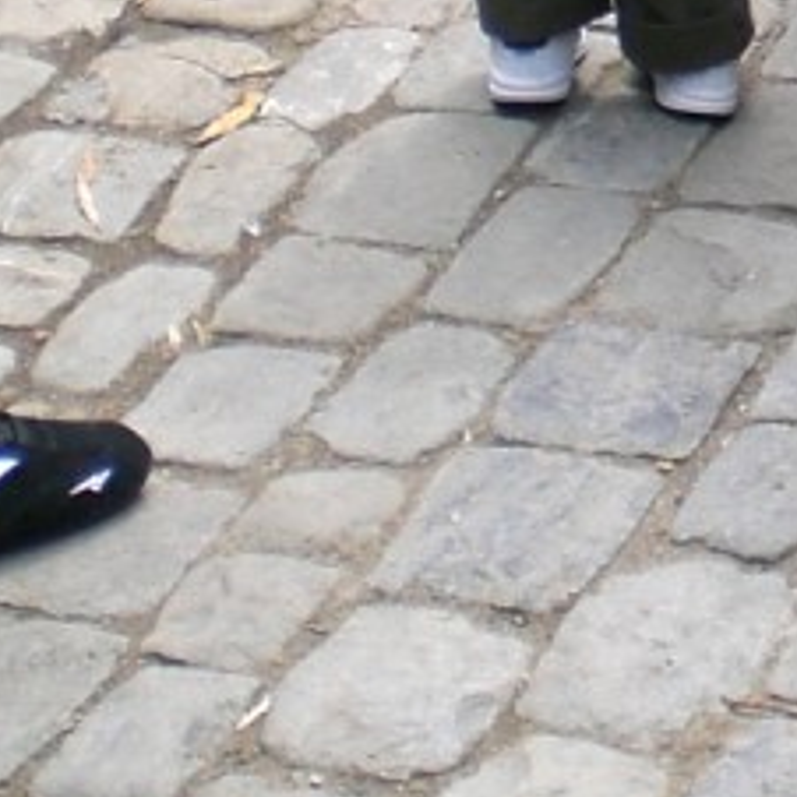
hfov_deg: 8.9
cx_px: 1326
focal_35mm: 190
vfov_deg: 8.7
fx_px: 4949
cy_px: -857
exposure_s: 1/125
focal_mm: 6.3
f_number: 3.1
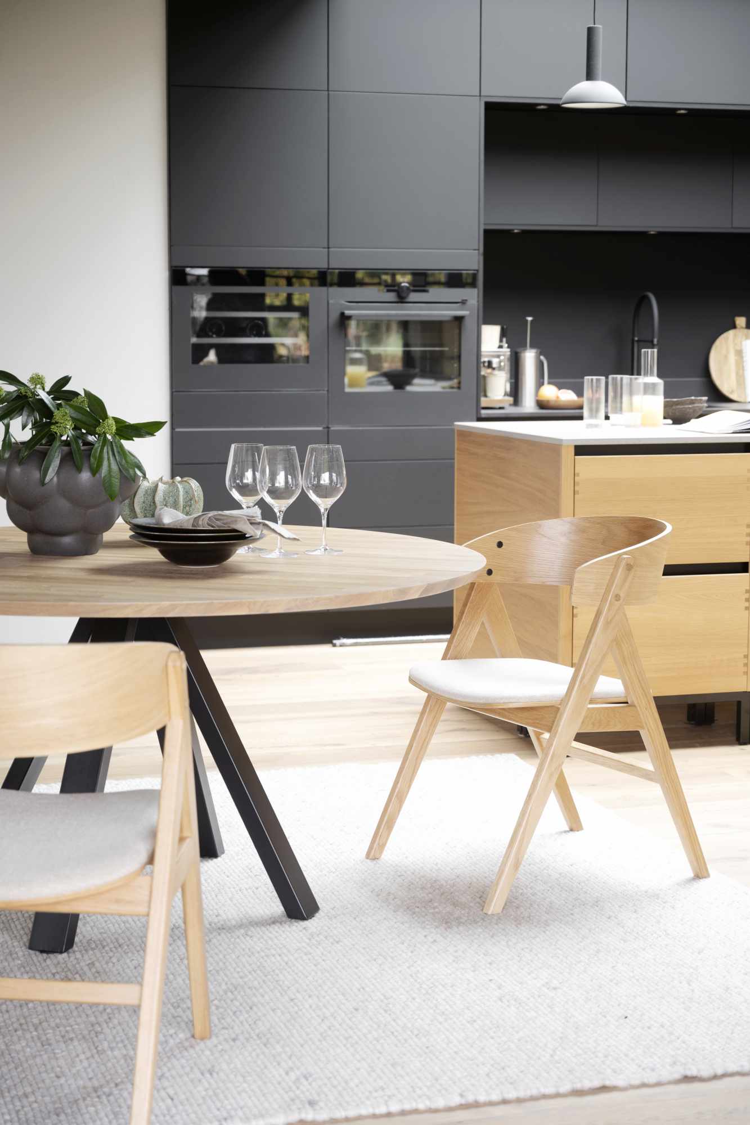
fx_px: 1906
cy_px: 562
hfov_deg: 22.3
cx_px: 375
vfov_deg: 32.9
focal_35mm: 61
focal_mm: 61
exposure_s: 1/1.67
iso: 125
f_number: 4
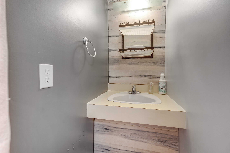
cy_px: 76
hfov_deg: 96.7
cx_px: 115
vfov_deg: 73.8
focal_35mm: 16
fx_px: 102
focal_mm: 16
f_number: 6.3
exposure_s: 1/3.33
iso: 400
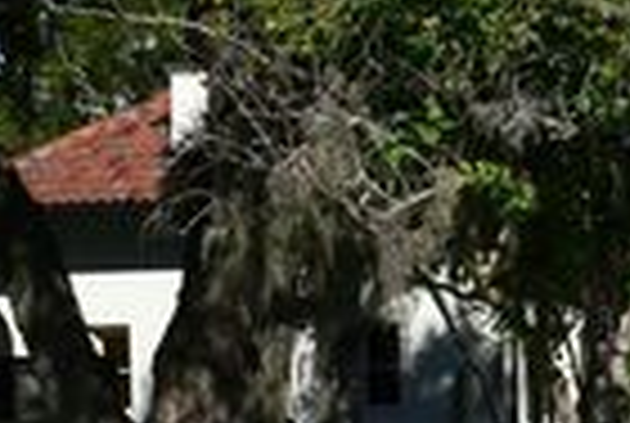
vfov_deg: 6.0
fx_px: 3998
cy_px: 621
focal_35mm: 228
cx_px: 1035
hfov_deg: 8.7
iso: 100
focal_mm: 25
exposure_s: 1/400
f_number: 10
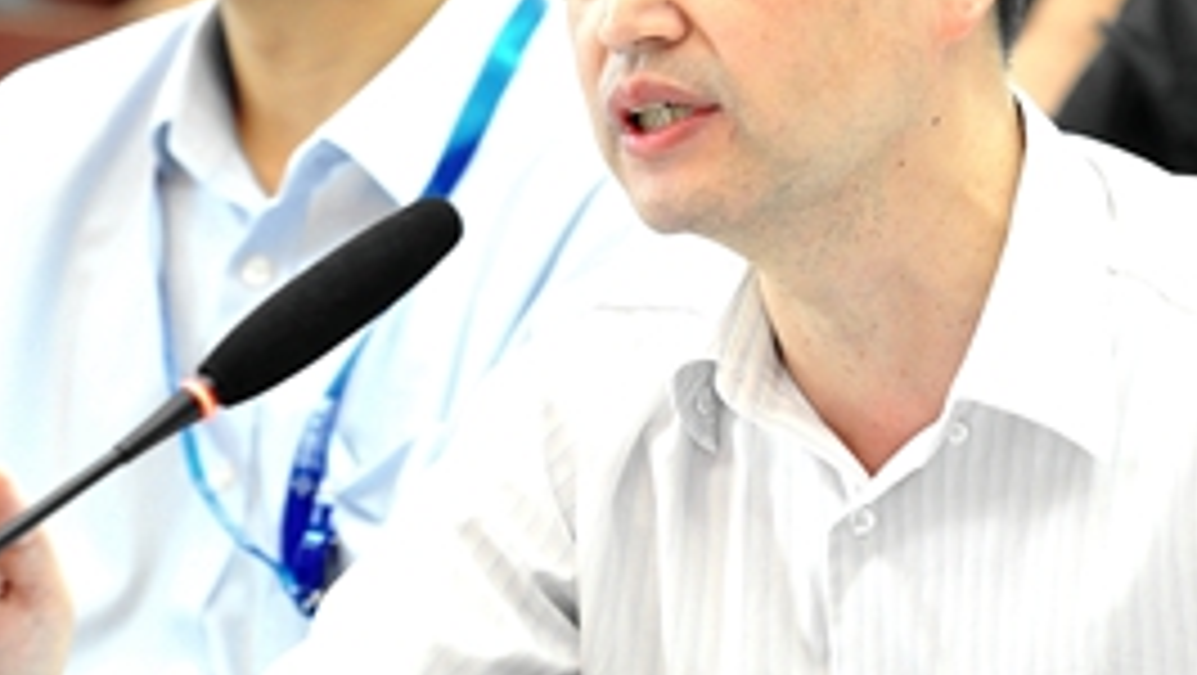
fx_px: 12640
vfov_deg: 3.1
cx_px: 806
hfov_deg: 5.4
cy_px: 178
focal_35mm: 398
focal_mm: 150
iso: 1000
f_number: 2.8
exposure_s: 1/40
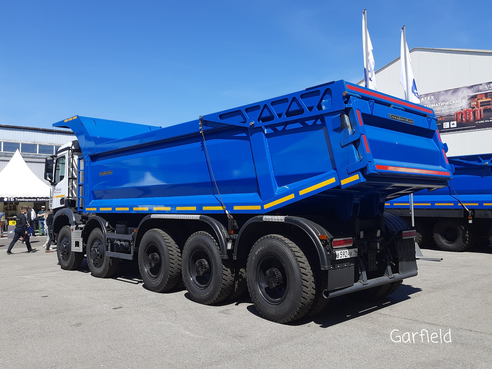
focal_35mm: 25
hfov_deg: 69.4
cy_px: 184
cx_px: 246
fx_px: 355
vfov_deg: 54.9
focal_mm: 4.6
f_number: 2
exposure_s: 1/714
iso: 20
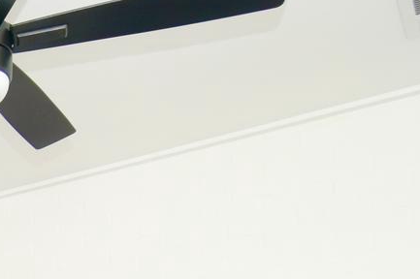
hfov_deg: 20.6
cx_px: -322
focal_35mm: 71
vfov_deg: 16.2
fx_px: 828
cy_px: 498
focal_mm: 10
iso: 400
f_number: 5
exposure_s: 1/125
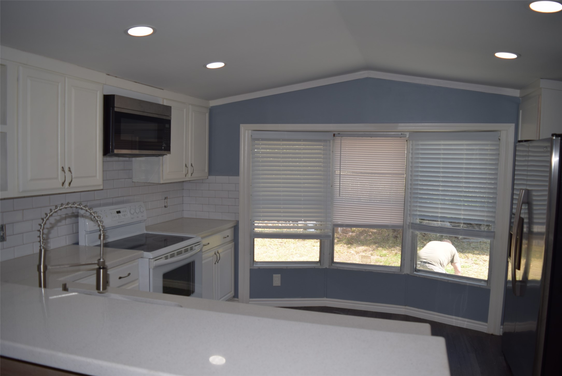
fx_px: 422
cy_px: 188
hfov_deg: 67.4
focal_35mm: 27
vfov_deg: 48.0
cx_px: 281
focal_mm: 18
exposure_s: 1/200
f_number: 3.5
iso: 100
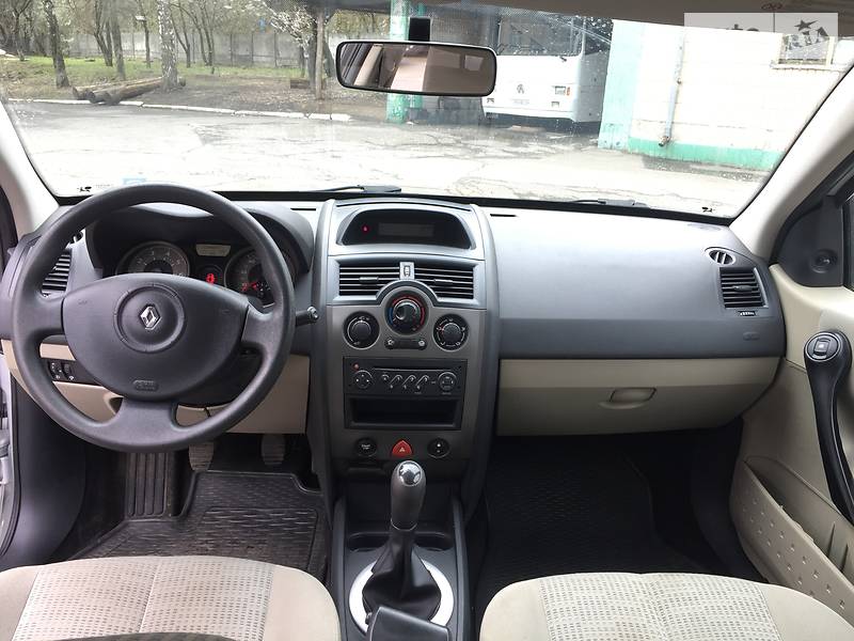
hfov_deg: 61.7
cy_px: 320
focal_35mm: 29
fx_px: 715
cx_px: 427
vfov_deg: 48.2
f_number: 2.2
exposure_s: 1/105
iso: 32
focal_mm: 4.2
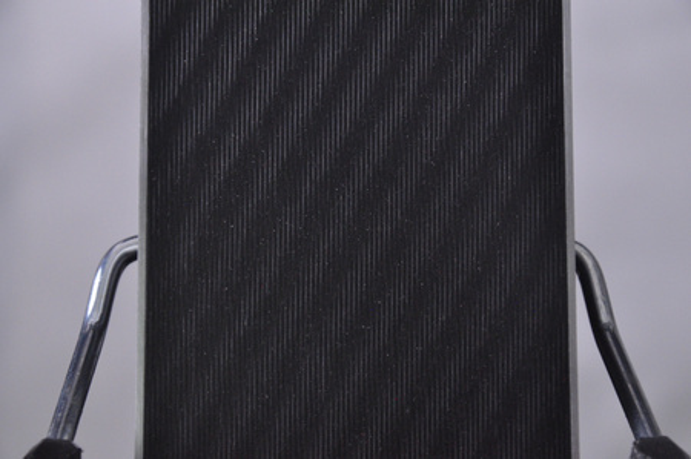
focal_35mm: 158
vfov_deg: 8.7
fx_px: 3020
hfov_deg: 13.1
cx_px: 346
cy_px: 230
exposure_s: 1/125
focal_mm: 105
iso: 3200
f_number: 9.5
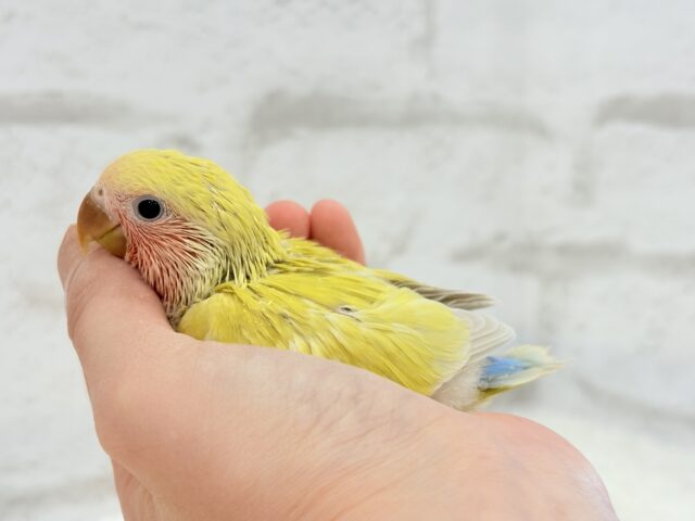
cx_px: 348
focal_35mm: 52
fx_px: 1044
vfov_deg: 28.0
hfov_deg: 36.8
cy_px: 260
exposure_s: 1/100
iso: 64
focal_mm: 5.96
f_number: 1.6
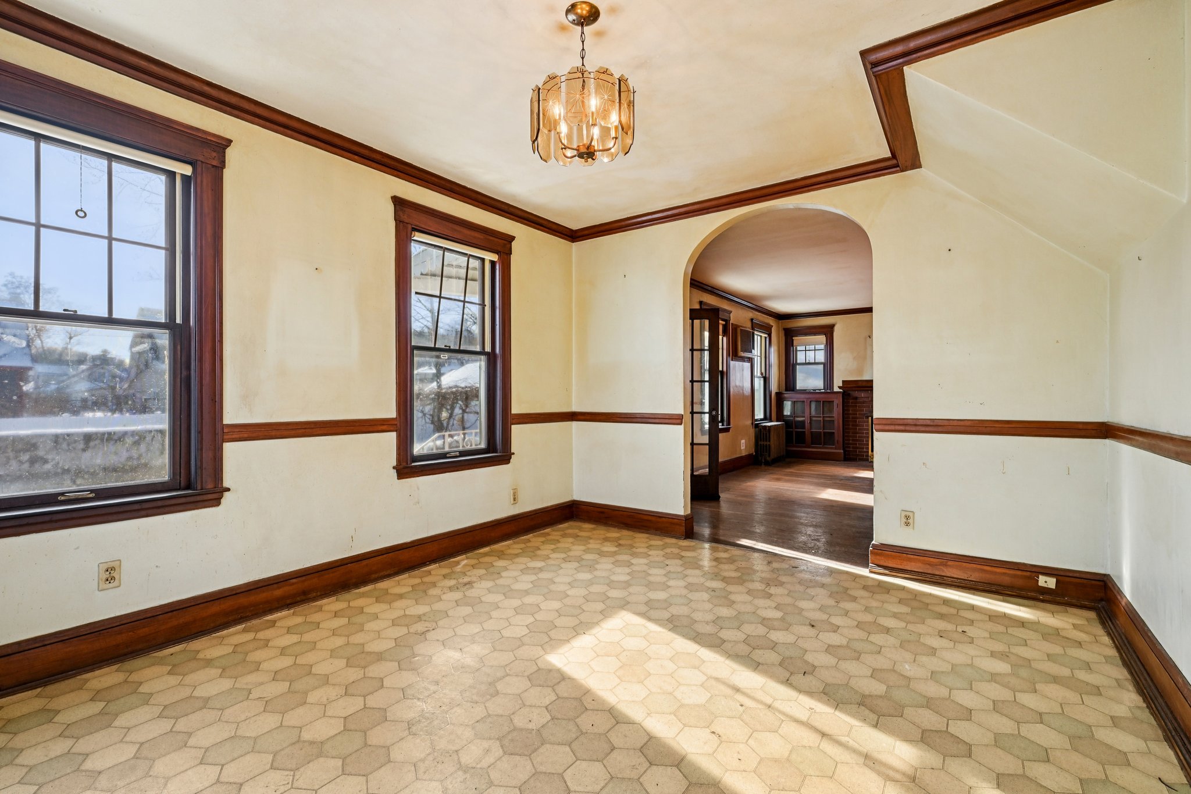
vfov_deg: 73.7
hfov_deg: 96.7
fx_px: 529
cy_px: 397
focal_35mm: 16
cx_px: 596
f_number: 8
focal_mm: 16
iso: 400
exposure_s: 1/160
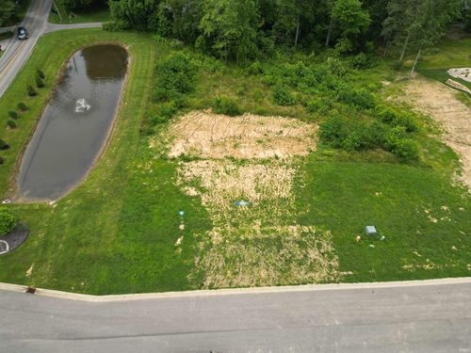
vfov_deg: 56.8
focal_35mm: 24
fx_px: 327
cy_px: 176
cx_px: 236
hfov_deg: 71.6
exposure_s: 1/1600
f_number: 1.7
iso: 100
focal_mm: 6.72
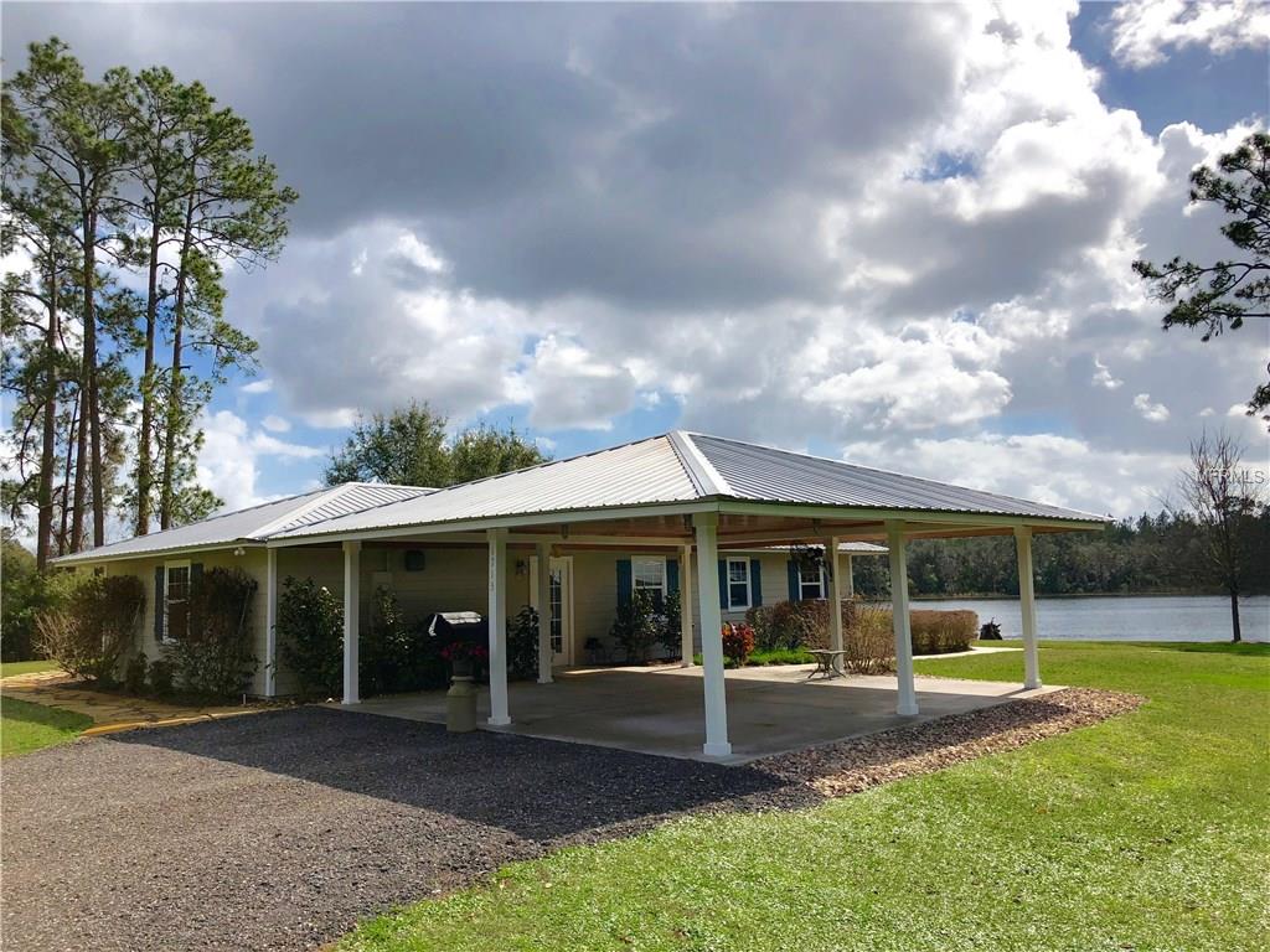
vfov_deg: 49.7
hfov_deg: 63.4
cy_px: 476
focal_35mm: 28
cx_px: 635
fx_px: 1027
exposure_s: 1/4808
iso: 25
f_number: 1.8
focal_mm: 3.99
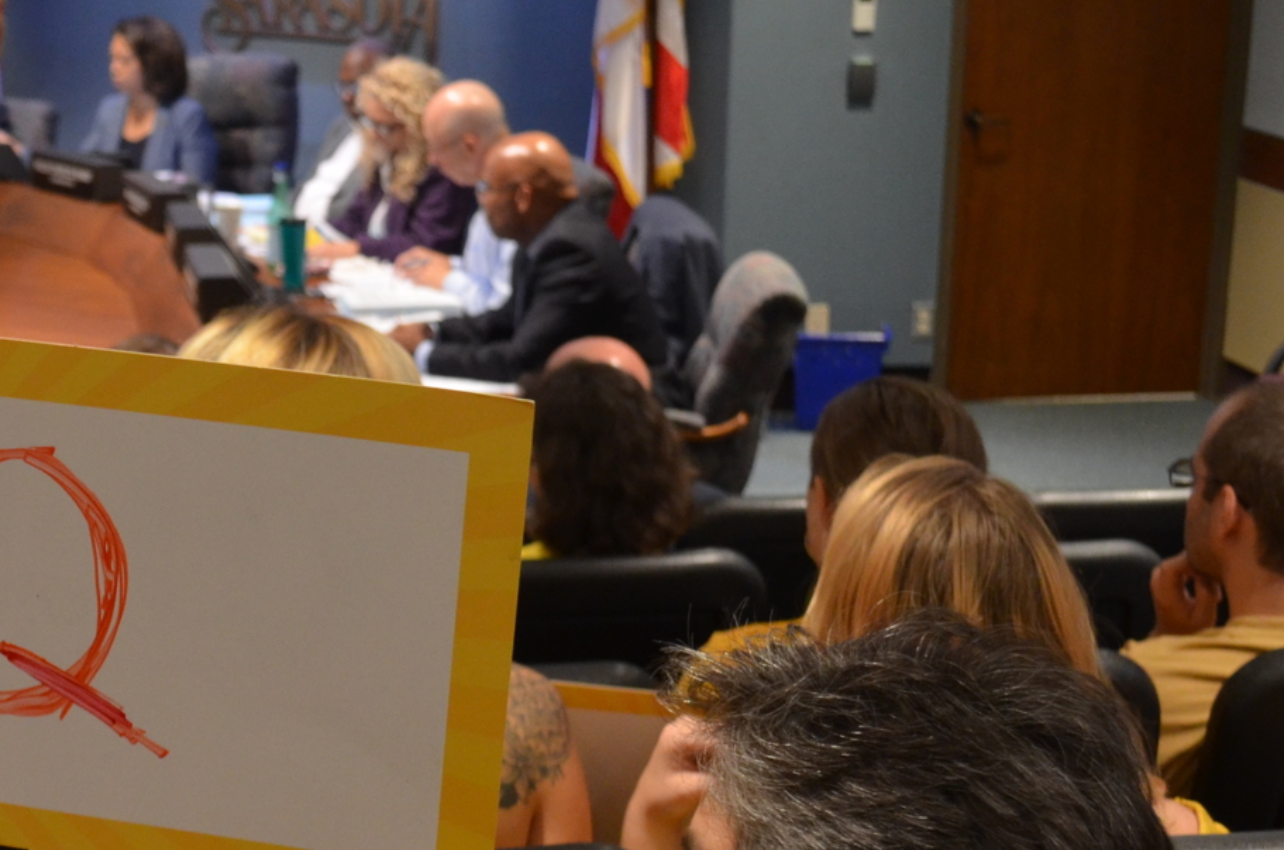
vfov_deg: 17.1
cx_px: -16
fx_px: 2811
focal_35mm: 79
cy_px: 613
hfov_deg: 24.5
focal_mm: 24
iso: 1100
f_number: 4
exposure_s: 1/30
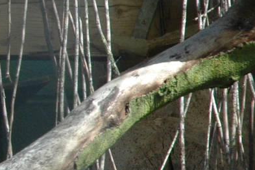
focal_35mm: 427
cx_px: -259
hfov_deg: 4.8
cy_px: 41
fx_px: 3021
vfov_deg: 3.2
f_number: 9
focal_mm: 70
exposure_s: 1/250
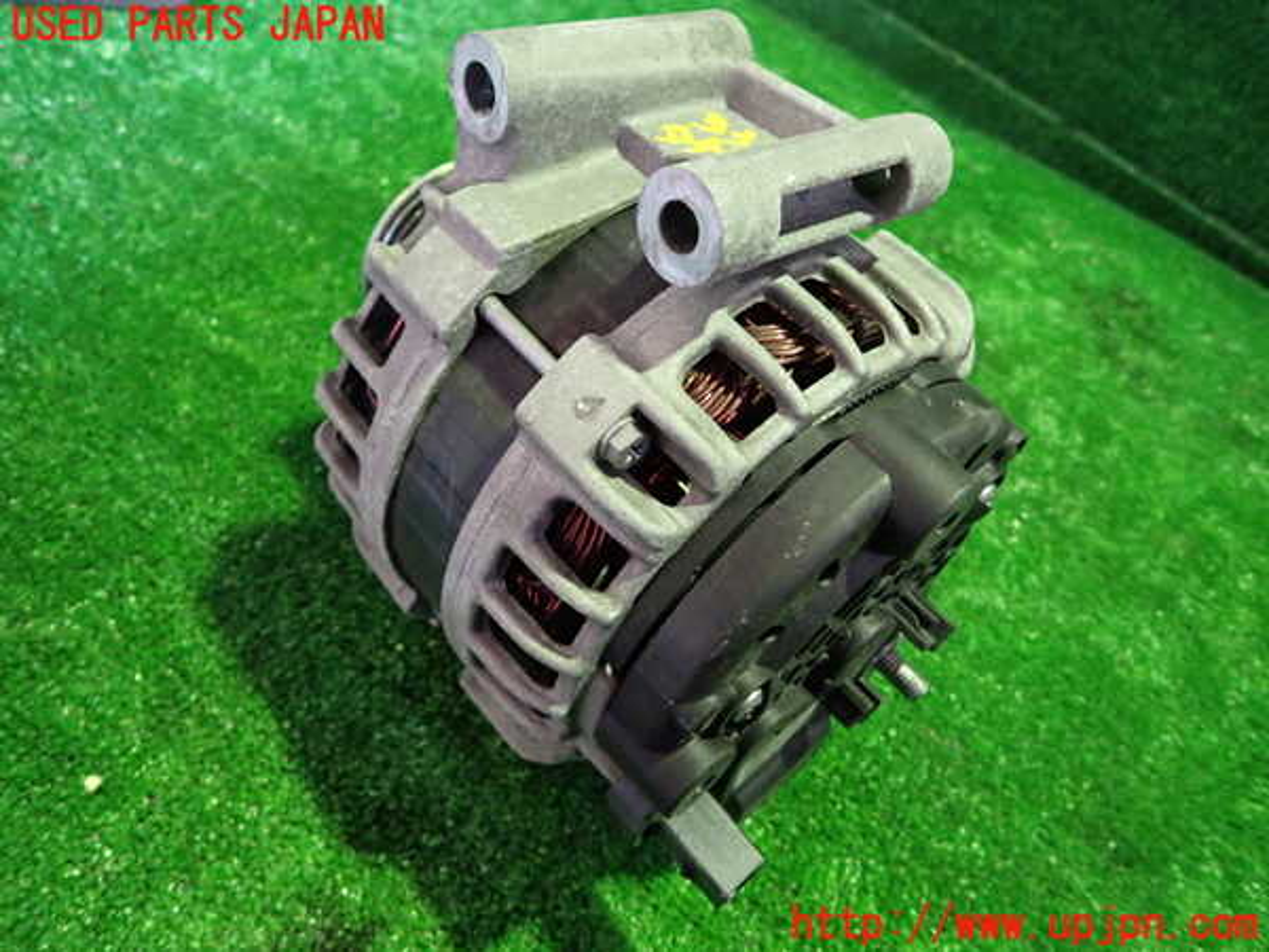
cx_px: 634
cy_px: 476
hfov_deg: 69.4
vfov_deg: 54.9
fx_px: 916
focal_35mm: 25
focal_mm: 4.5
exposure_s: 1/30
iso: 800
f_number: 2
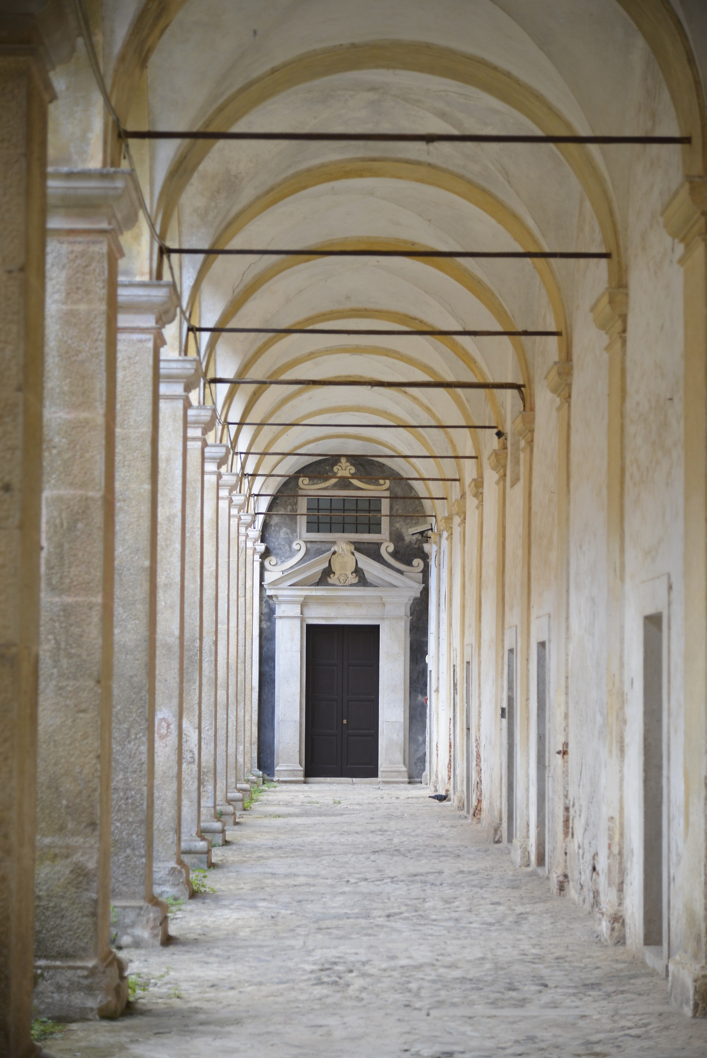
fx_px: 2502
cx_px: 354
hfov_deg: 16.1
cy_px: 529
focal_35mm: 85
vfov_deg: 23.9
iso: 560
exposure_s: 1/100
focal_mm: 85
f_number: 4
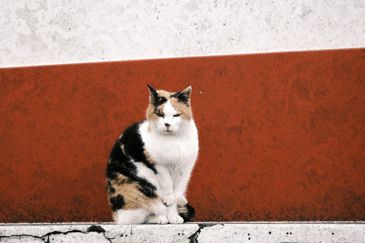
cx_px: 182
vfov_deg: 9.7
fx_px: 1429
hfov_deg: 14.6
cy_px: 122
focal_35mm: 141
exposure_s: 1/80
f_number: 5.6
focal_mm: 94.3
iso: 1000
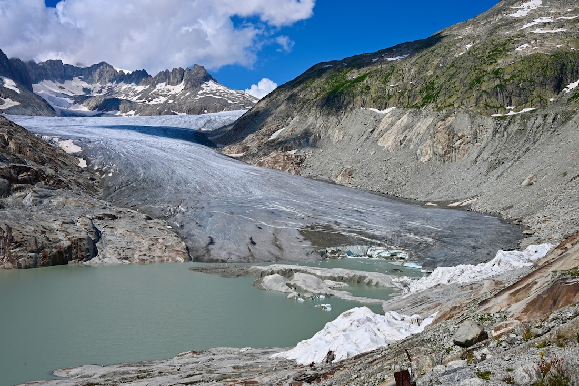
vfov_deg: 33.4
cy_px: 193
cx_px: 290
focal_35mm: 40
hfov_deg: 48.4
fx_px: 643
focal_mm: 40
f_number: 11
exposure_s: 1/400
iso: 100
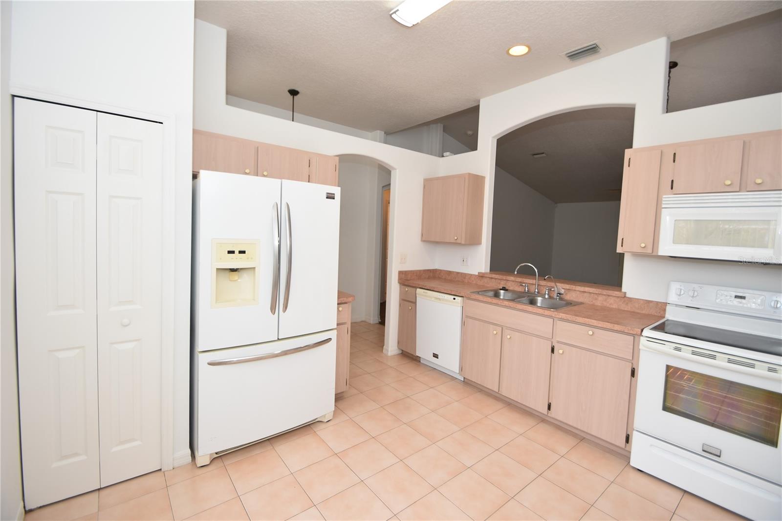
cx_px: 391
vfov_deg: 77.3
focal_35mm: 15
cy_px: 260
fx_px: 326
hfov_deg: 100.4
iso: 200
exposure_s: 1/100
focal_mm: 10
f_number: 5
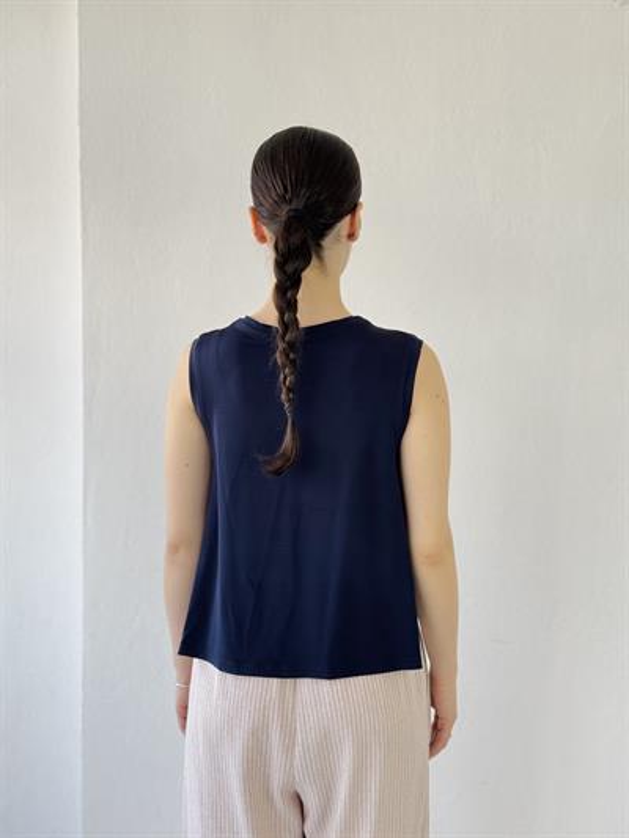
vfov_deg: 39.6
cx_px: 314
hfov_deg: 30.3
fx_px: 1162
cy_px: 419
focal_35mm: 48
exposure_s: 1/187
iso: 64
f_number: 1.78
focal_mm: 6.76
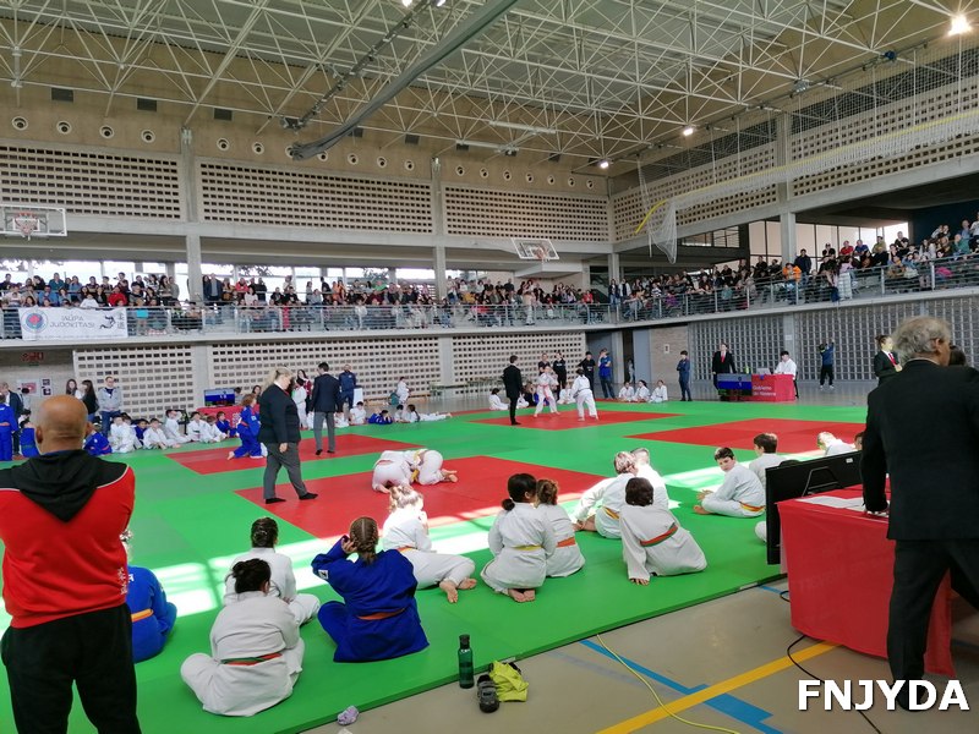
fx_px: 764
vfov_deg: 51.4
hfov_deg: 65.3
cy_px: 367
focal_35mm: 27
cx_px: 490
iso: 50
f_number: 1.8
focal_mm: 4.75
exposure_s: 1/100
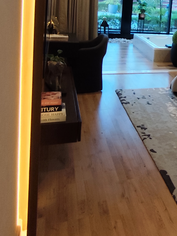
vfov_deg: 40.8
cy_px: 28
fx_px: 293
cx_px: 187
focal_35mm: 43
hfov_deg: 30.6
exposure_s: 1/50
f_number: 2.2
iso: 80
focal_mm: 1.65
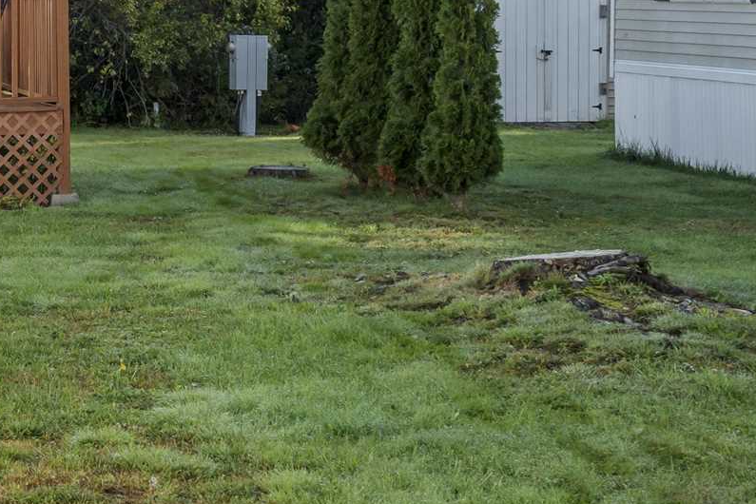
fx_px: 2392
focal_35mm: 114
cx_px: -271
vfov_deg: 11.9
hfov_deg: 16.8
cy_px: 29
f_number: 9
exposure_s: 1/60
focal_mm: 29.5
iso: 100
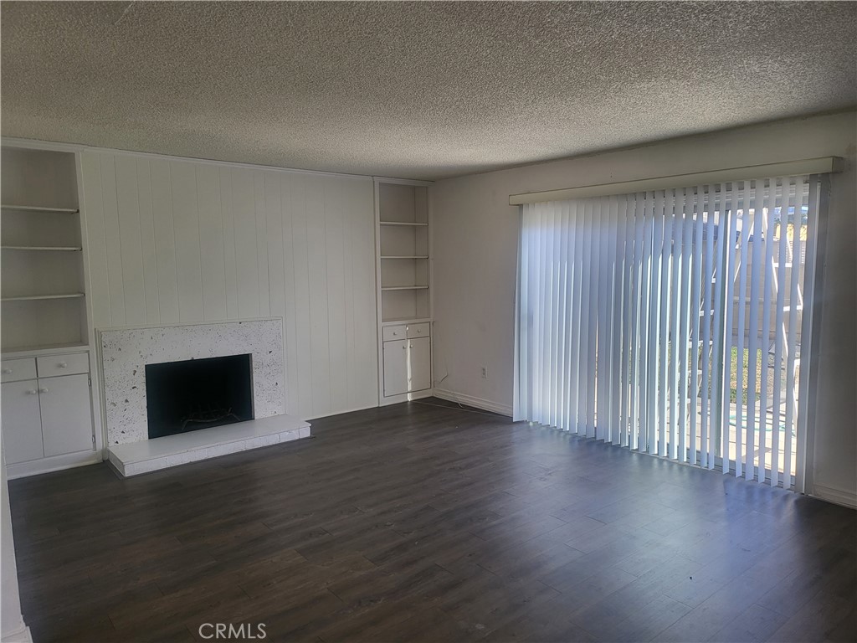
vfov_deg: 56.8
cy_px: 322
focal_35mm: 24
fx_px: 594
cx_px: 428
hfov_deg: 71.6
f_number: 1.8
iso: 40
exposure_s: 1/120
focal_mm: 5
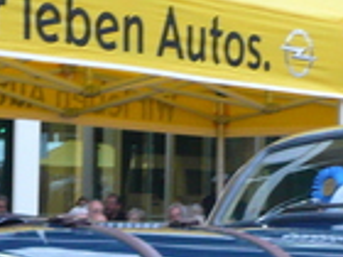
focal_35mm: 186
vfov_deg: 7.9
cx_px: 251
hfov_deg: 10.6
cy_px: 357
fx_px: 1843
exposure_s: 1/13
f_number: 3.6
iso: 200
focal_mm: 8.1
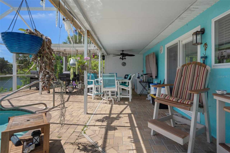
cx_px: 115
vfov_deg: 67.3
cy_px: 76
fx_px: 115
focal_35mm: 18
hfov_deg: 90.0
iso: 400
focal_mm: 18
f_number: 8
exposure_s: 1/250
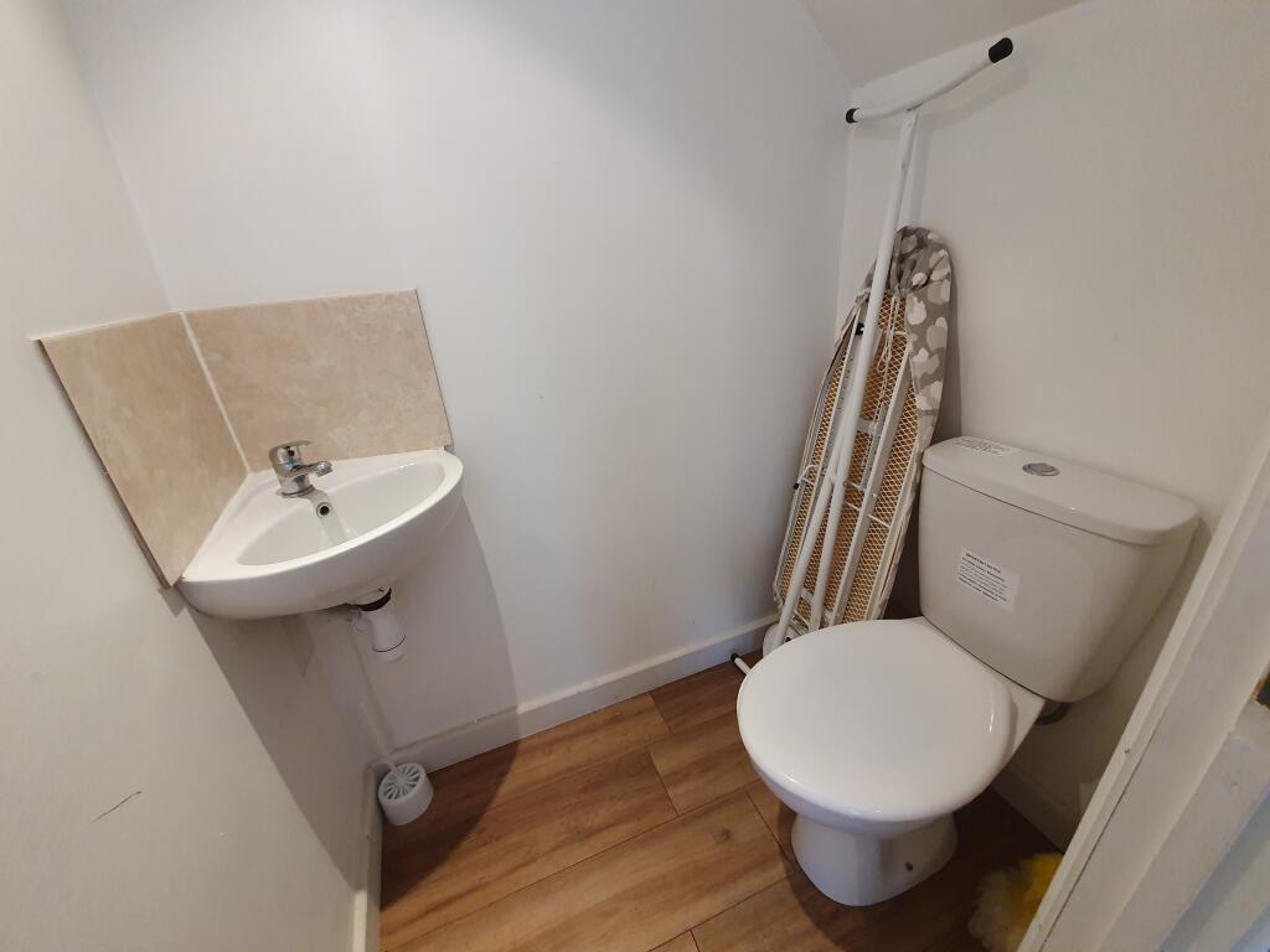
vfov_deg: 89.9
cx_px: 635
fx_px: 477
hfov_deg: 106.2
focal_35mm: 13
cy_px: 476
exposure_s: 1/50
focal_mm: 1.8
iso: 400
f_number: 2.2
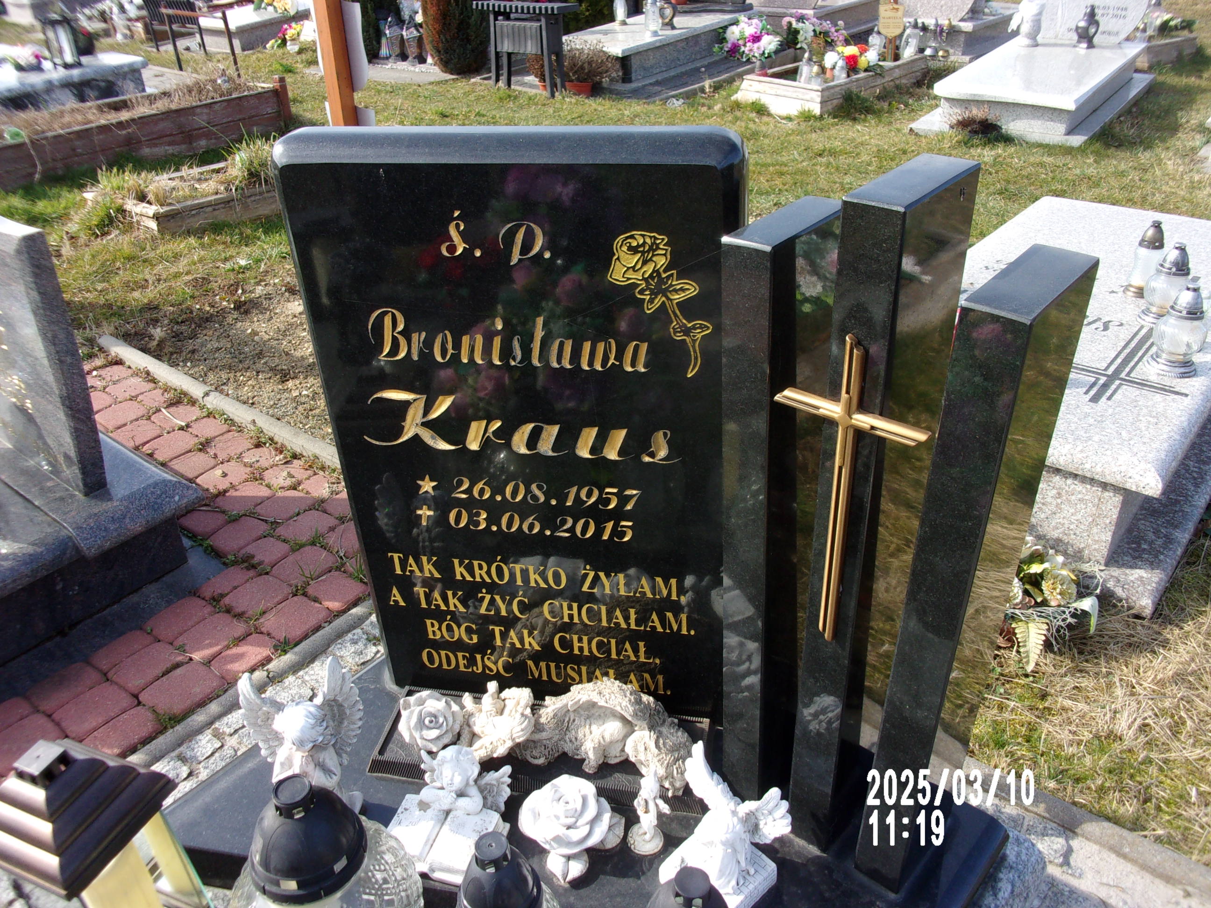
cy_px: 454
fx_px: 980
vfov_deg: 49.7
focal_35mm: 28
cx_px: 606
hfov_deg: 63.4
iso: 80
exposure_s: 1/210
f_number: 3.9
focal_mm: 5.1
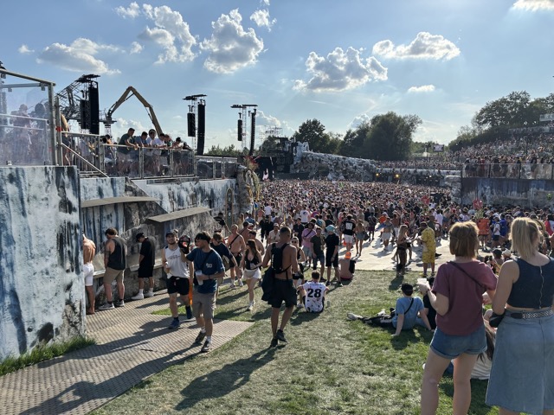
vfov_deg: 53.1
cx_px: 277
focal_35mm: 26
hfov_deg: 67.3
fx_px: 416
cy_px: 208
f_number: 1.6
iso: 50
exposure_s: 1/3788
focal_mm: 5.96
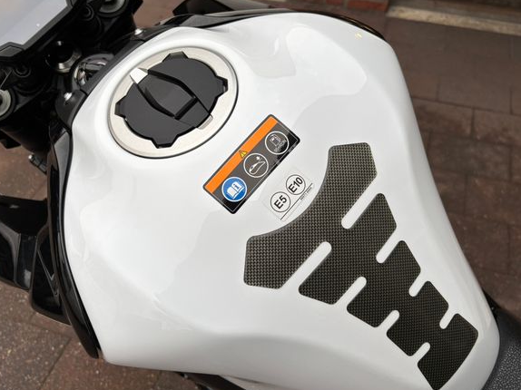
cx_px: 268
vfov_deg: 48.1
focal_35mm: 29
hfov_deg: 61.7
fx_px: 436
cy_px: 214
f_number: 1.6
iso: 64
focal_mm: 5.96
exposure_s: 1/100
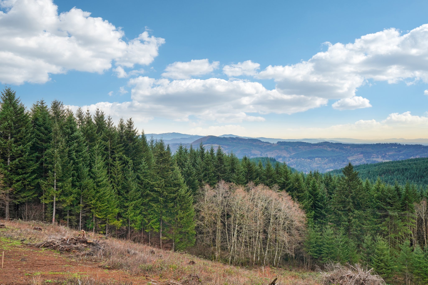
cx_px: 214
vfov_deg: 37.8
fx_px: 416
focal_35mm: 35
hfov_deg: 54.4
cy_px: 142
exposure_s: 1/160
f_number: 8
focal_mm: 35
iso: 400
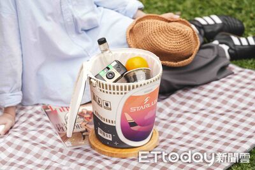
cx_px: 128
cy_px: 85
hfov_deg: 12.3
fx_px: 1183
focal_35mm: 167
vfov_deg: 8.2
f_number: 4
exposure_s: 1/250
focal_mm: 167
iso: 500
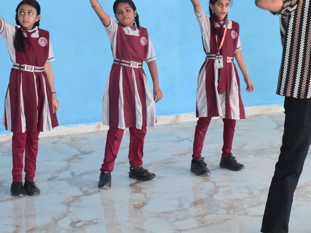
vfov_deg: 15.2
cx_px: 147
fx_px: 862
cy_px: 18
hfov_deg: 20.4
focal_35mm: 96
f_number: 3.8
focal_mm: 24
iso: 320
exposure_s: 1/160
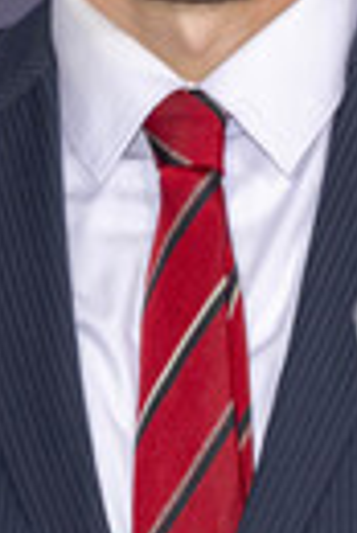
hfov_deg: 4.5
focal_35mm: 307
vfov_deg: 6.7
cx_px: 193
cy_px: 127
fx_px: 4554
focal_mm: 100
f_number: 5.6
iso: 800
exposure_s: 1/200
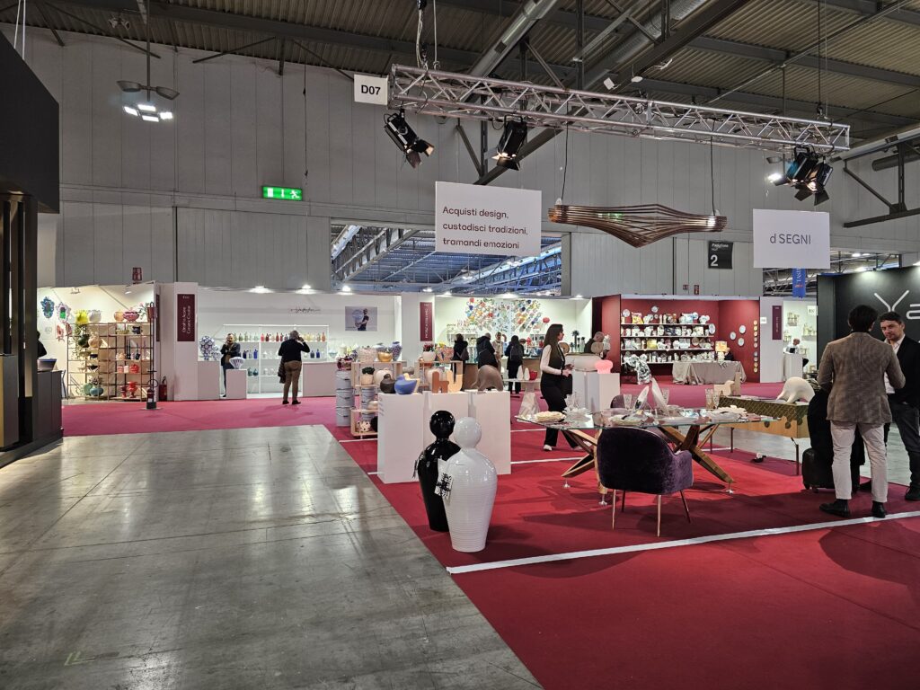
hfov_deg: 73.9
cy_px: 345
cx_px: 460
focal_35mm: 23
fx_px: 611
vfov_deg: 58.9
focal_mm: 6.3
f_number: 1.7
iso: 250
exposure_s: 1/61
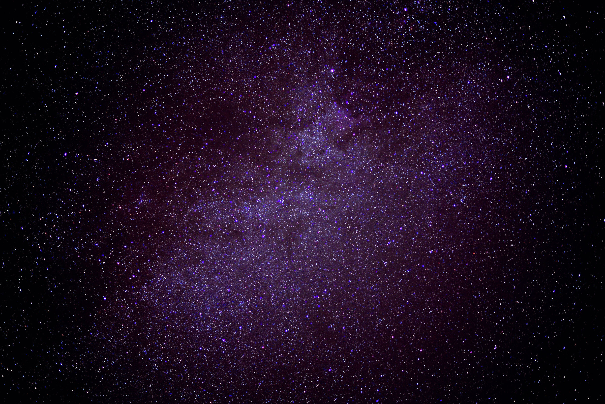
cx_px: 302
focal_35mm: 50
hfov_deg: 39.6
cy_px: 202
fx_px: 841
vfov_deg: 27.0
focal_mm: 50
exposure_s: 15
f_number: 1.8
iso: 3200
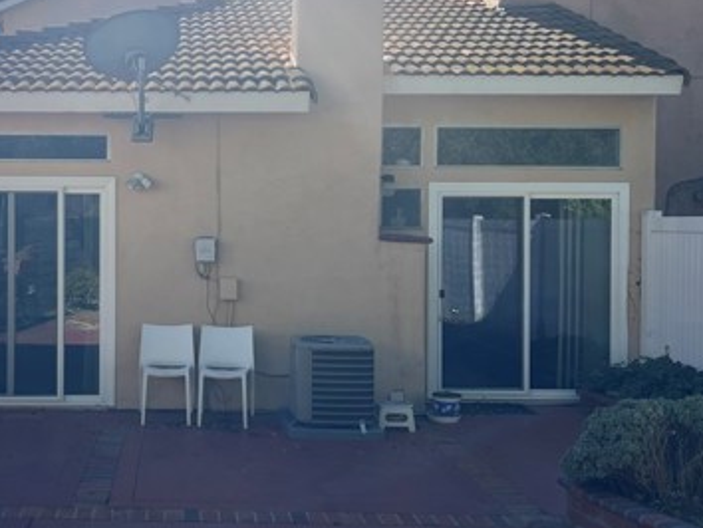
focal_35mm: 47
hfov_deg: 39.3
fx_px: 955
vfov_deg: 30.9
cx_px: 175
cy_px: 242
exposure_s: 1/3257
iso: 50
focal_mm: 5.7
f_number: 1.5
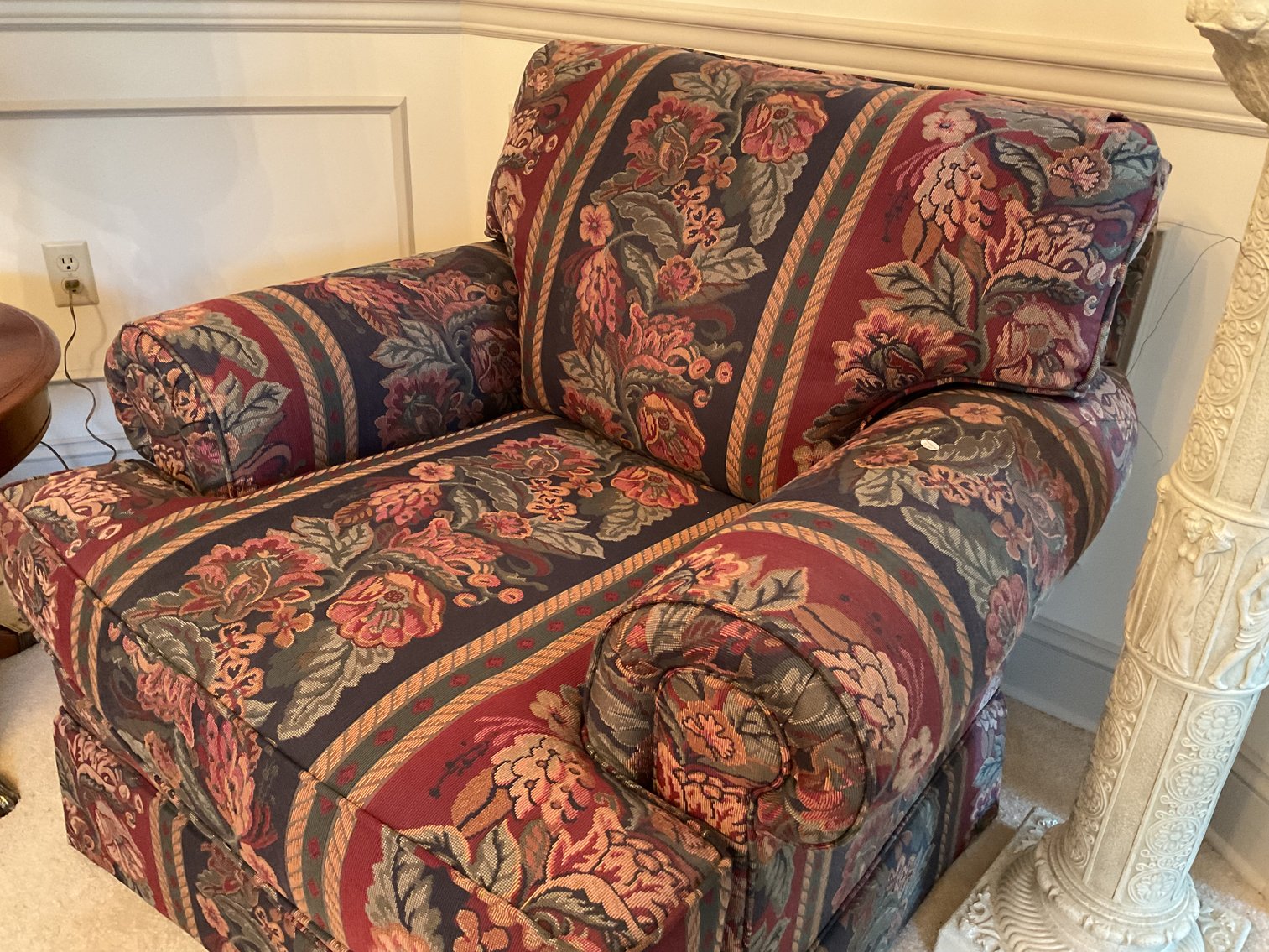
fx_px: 1063
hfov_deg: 61.7
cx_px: 634
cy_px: 476
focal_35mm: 29
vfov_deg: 48.2
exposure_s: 1/30
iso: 320
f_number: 1.8
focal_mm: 3
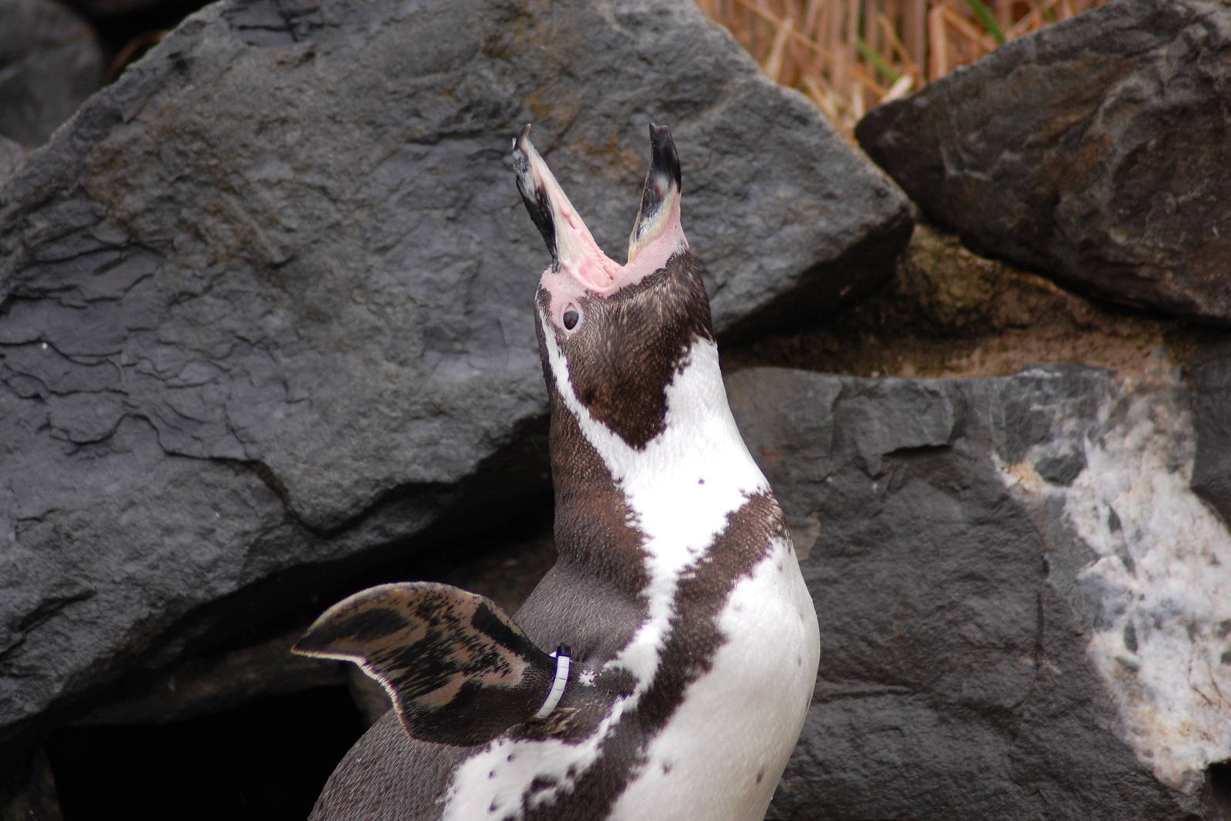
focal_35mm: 362
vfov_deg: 3.8
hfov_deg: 5.7
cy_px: 411
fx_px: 12377
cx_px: 612
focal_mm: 240
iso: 640
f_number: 5.3
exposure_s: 1/500
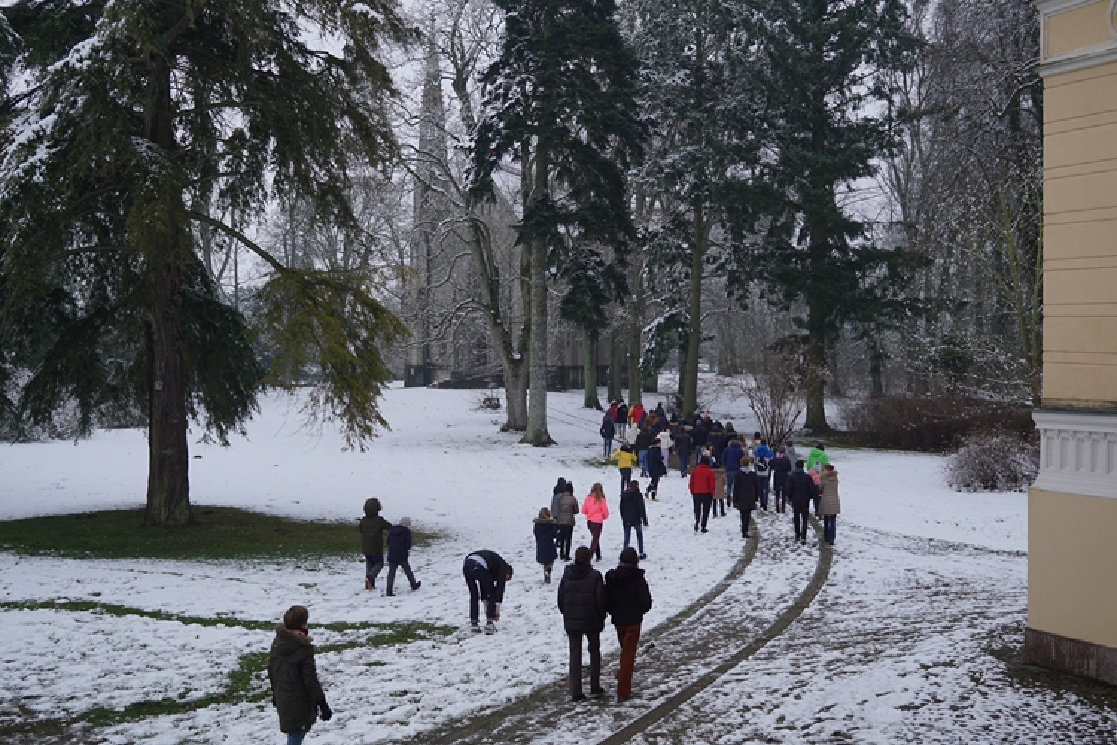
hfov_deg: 43.6
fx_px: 1396
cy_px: 372
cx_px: 558
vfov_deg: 29.9
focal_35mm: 45
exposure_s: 1/160
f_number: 4
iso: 250
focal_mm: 30
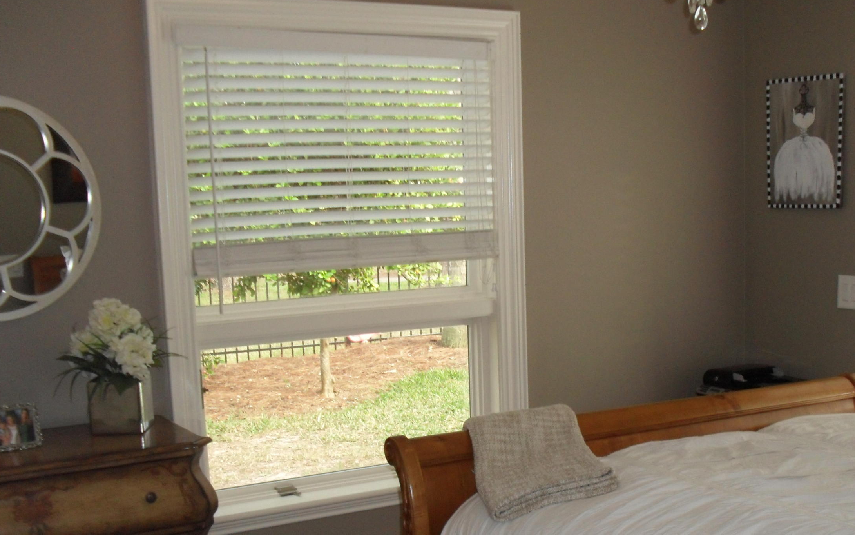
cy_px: 417
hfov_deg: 39.3
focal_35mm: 51
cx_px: 538
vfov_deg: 25.0
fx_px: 1188
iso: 200
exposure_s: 1/45
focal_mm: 6.3
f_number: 3.2
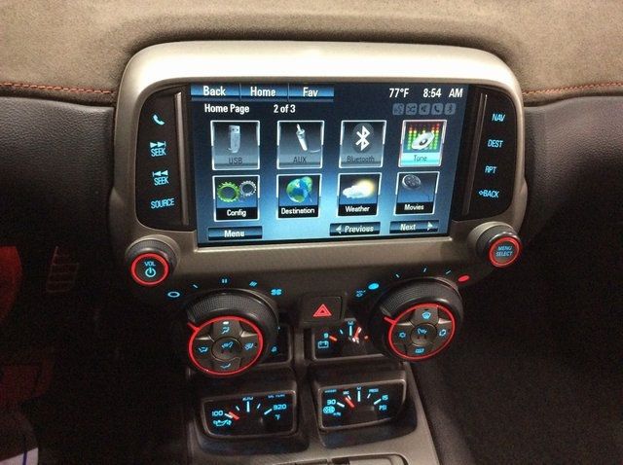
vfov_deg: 44.1
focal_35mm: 32
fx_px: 575
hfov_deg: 56.9
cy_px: 232
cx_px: 312
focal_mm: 3.3
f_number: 2.4
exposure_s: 1/15
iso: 250
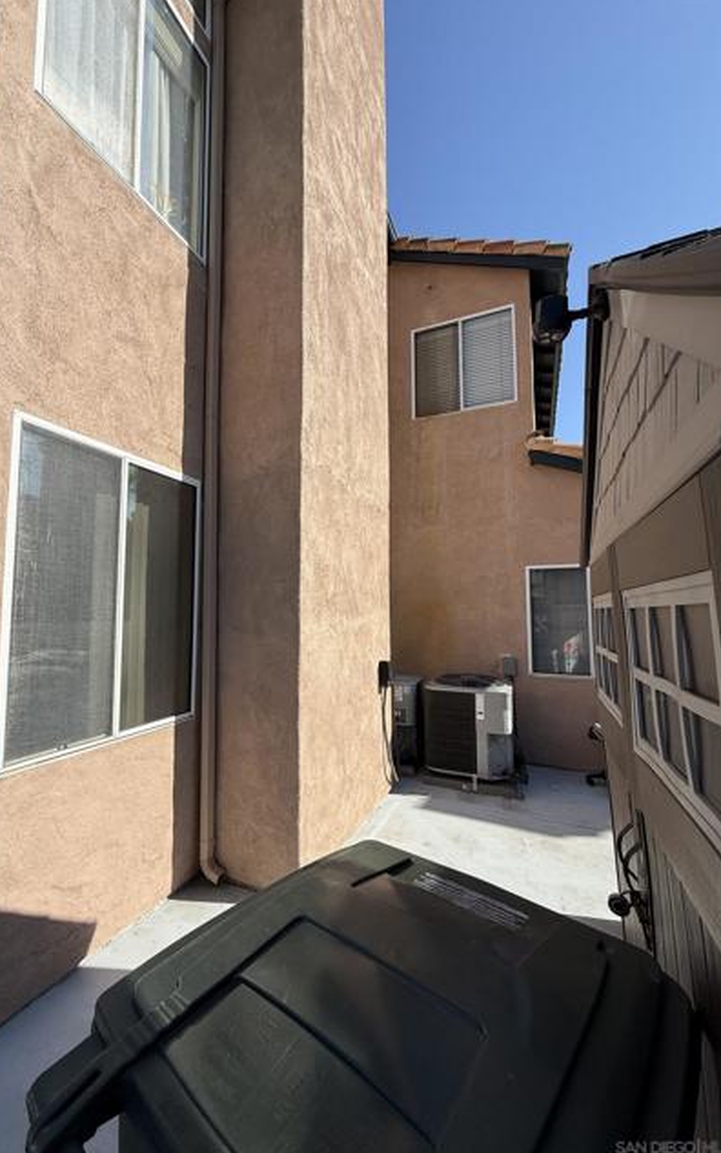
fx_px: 471
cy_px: 576
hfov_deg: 74.3
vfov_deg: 101.4
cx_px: 300
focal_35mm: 15
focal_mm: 2.22
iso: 50
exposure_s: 1/1848
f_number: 2.2
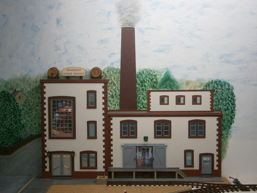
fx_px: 349
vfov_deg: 30.9
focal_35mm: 47
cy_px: 96
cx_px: 128
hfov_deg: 40.4
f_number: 3.4
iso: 125
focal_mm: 8.3
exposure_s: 1/20
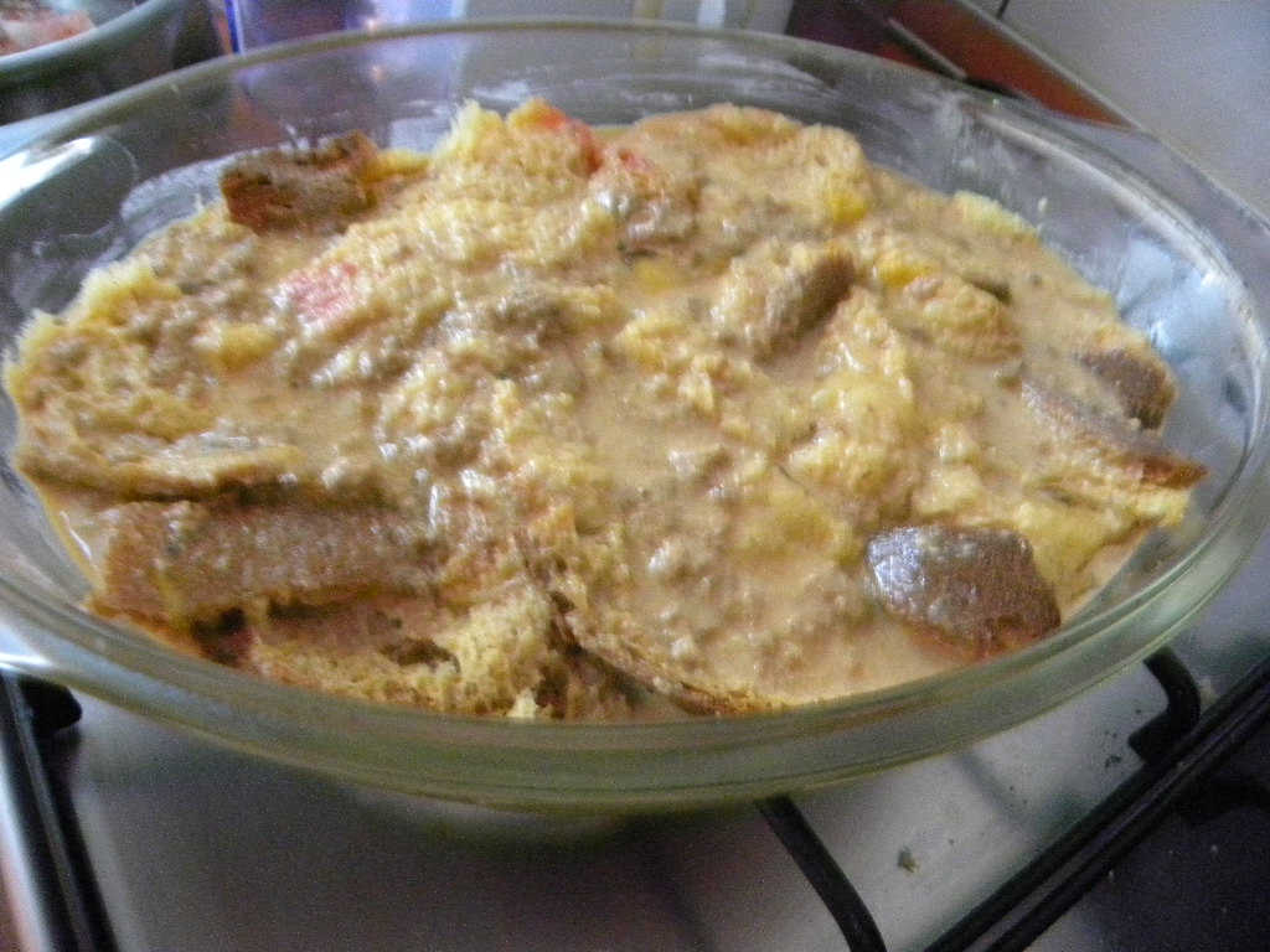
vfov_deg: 53.1
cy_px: 476
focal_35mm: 26
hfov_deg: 67.3
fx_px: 954
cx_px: 635
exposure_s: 1/7.7
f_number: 2.8
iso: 800
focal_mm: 4.6
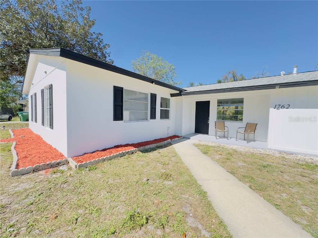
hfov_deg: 102.1
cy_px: 119
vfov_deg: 85.7
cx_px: 159
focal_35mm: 14
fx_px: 129
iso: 50
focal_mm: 2.22
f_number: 2.2
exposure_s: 1/882
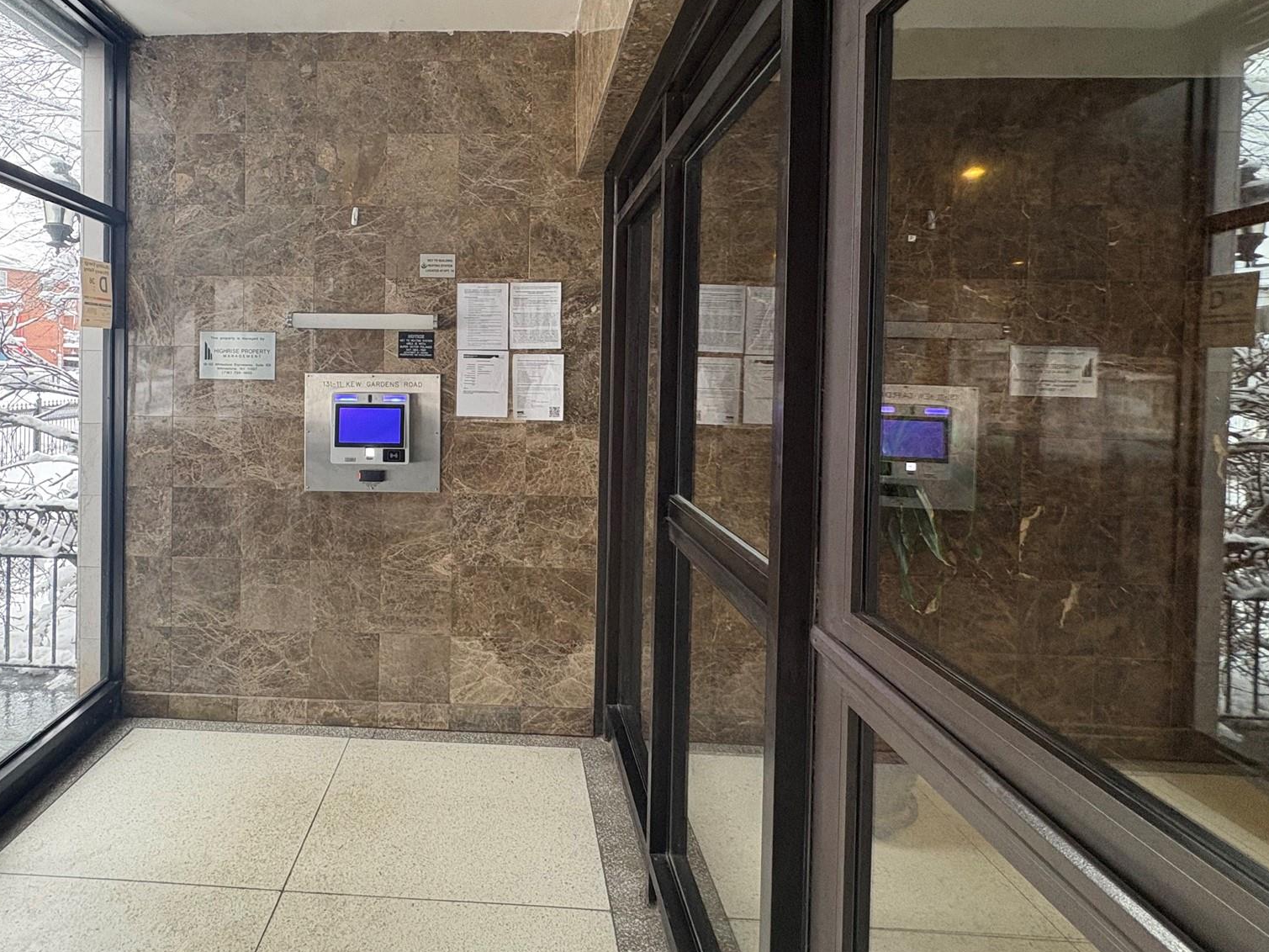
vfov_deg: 68.1
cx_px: 473
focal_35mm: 19
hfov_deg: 83.0
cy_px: 383
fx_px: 697
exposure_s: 1/54
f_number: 2.2
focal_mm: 2.22
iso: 200
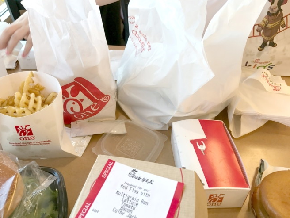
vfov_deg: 44.2
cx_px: 126
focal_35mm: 32
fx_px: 268
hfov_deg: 56.6
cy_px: 108
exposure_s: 1/60
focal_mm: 3.99
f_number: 1.8
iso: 32
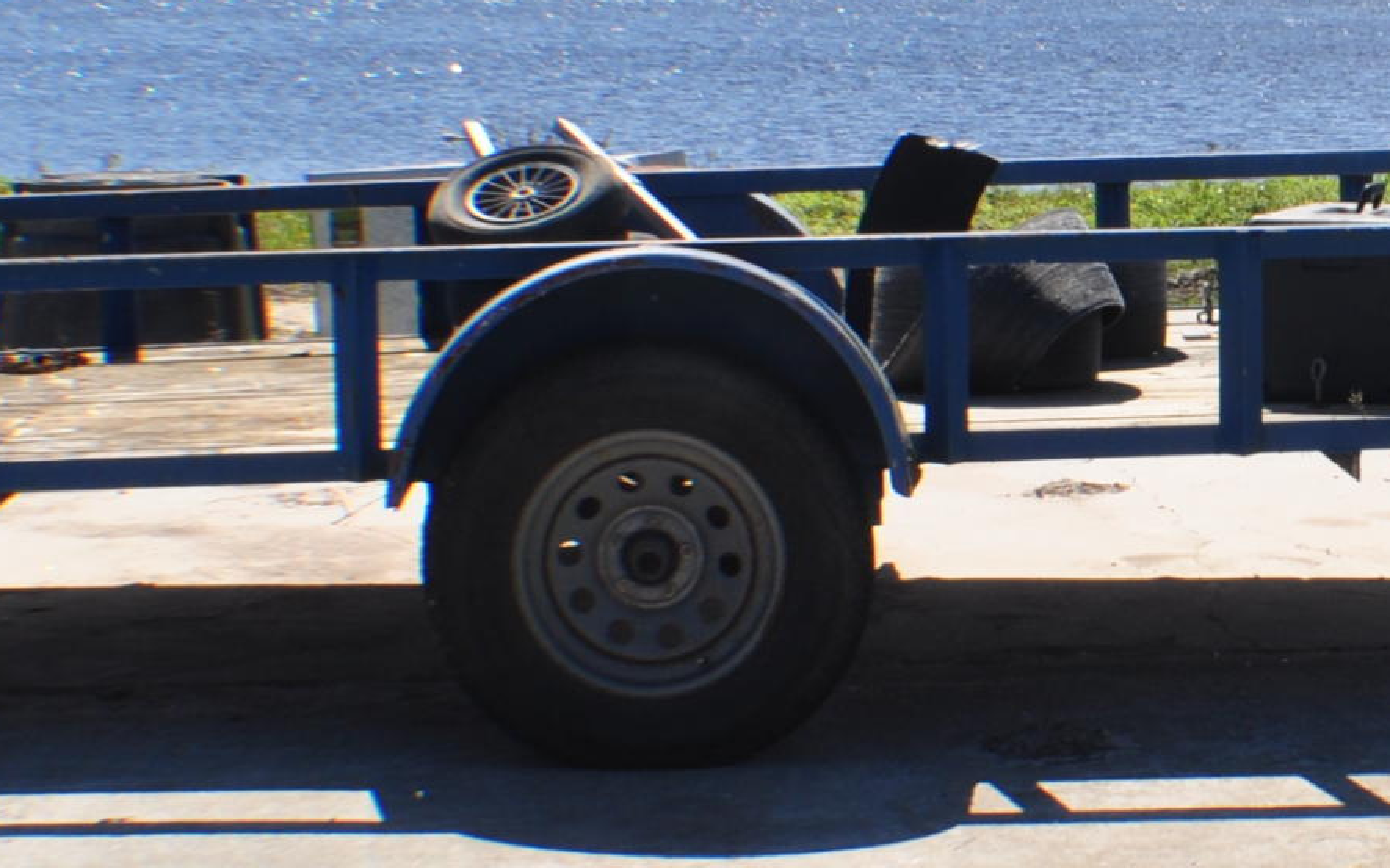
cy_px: 222
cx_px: 1481
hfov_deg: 16.4
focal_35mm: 124
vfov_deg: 10.5
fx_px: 4696
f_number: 13
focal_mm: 24
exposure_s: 1/200
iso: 200
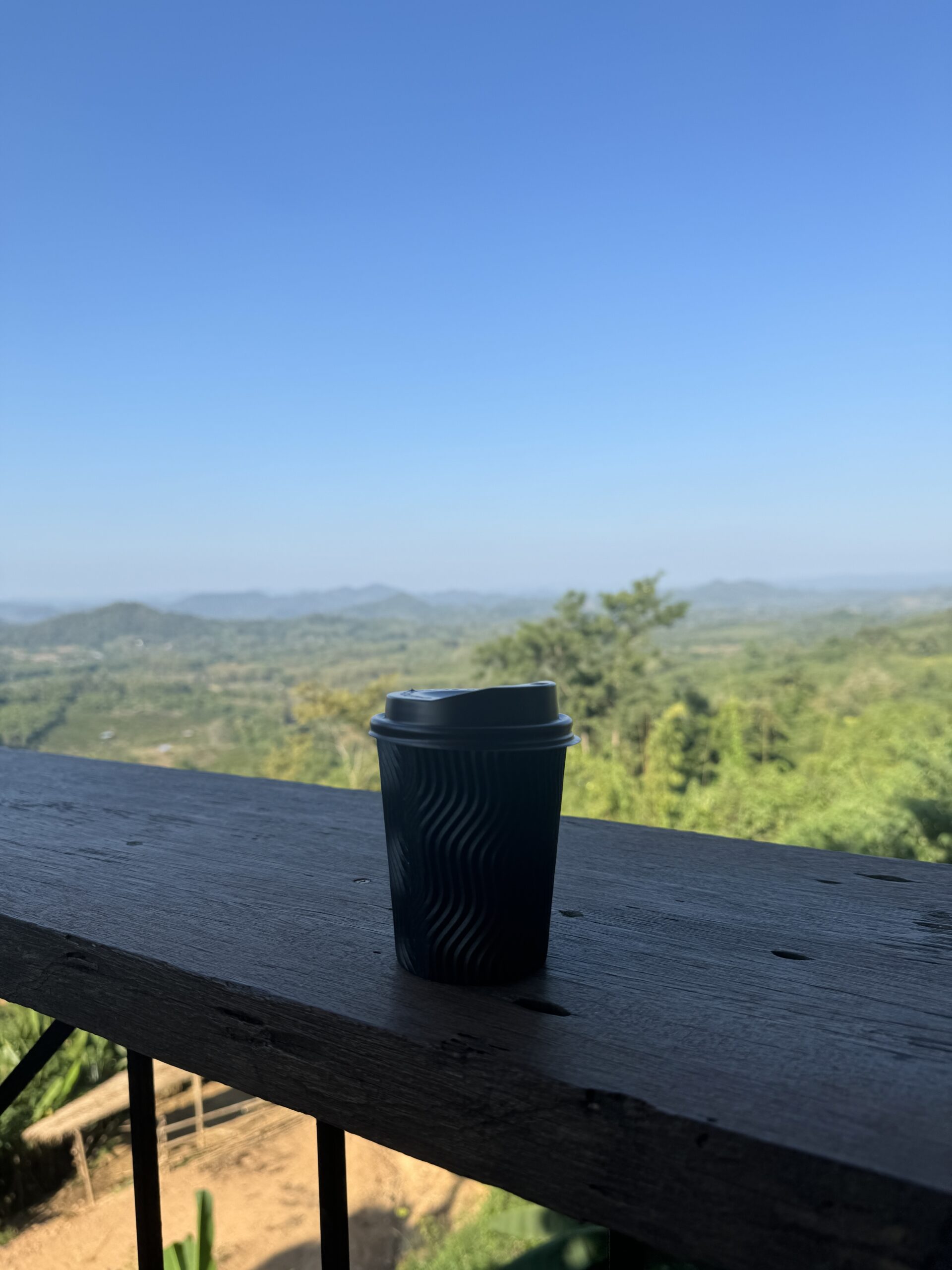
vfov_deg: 71.6
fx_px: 880
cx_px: 476
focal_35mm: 24
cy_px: 635
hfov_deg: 56.8
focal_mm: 6.86
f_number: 1.78
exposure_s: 1/3247
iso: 80
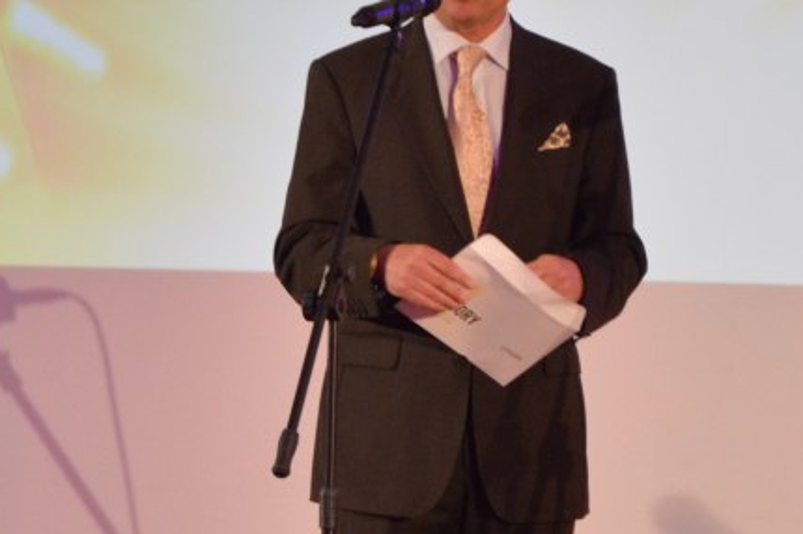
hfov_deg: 5.5
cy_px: 177
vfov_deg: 3.6
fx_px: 8403
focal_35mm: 377
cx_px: 174
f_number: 5.6
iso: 1600
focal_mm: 90
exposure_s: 1/60
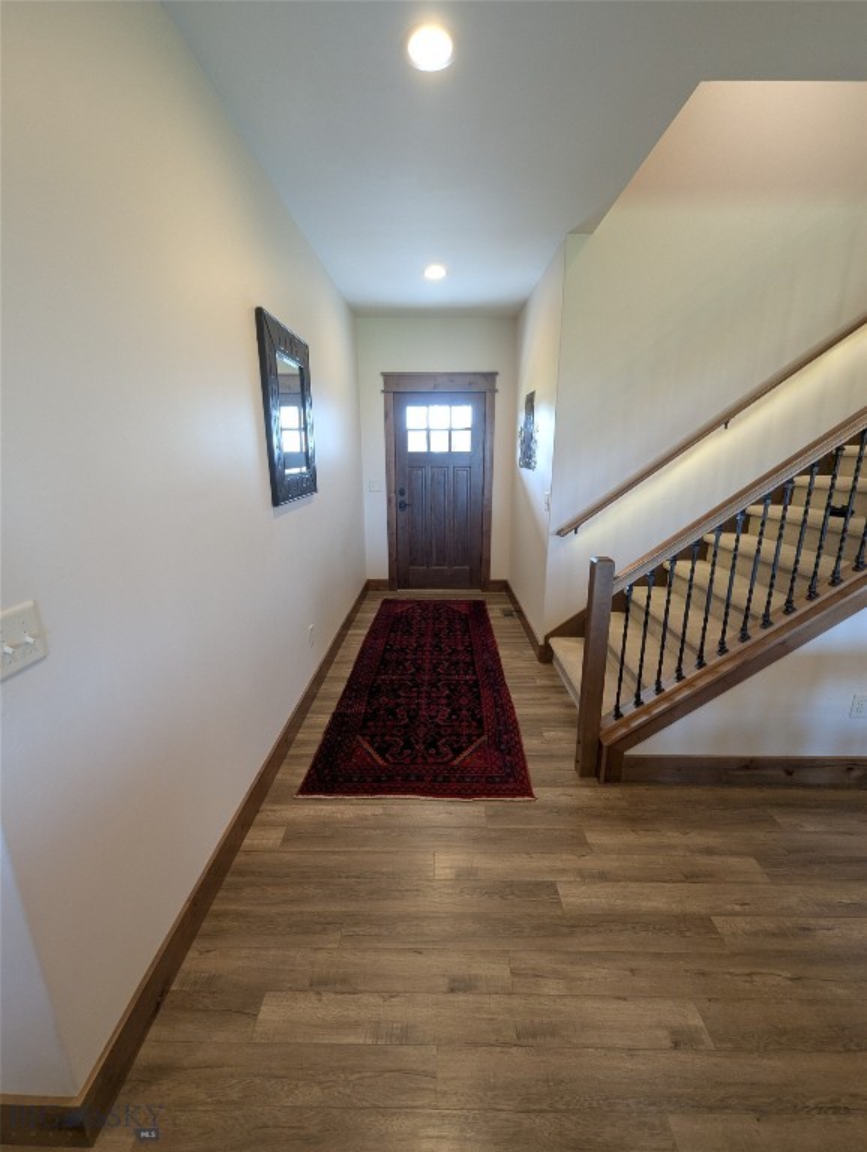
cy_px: 576
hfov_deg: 90.0
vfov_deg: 106.1
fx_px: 433
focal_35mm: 13
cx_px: 434
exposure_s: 1/30
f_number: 2.2
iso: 73
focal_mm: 1.95
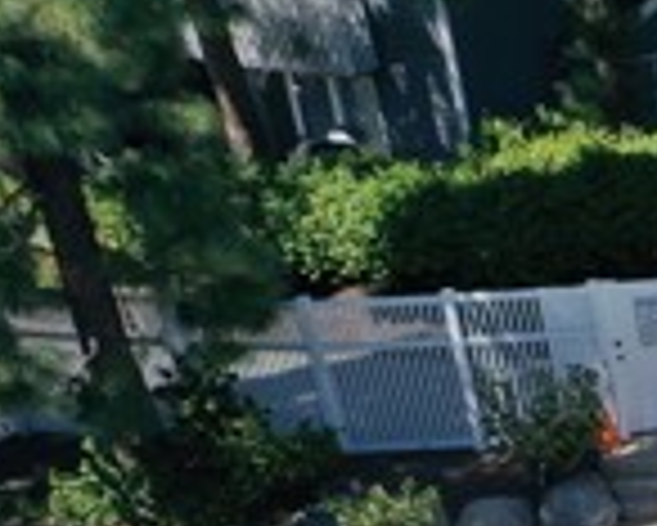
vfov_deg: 12.8
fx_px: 2238
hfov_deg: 13.6
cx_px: 1408
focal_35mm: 115
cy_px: 744
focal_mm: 10.26
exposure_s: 1/80
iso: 100
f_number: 3.5
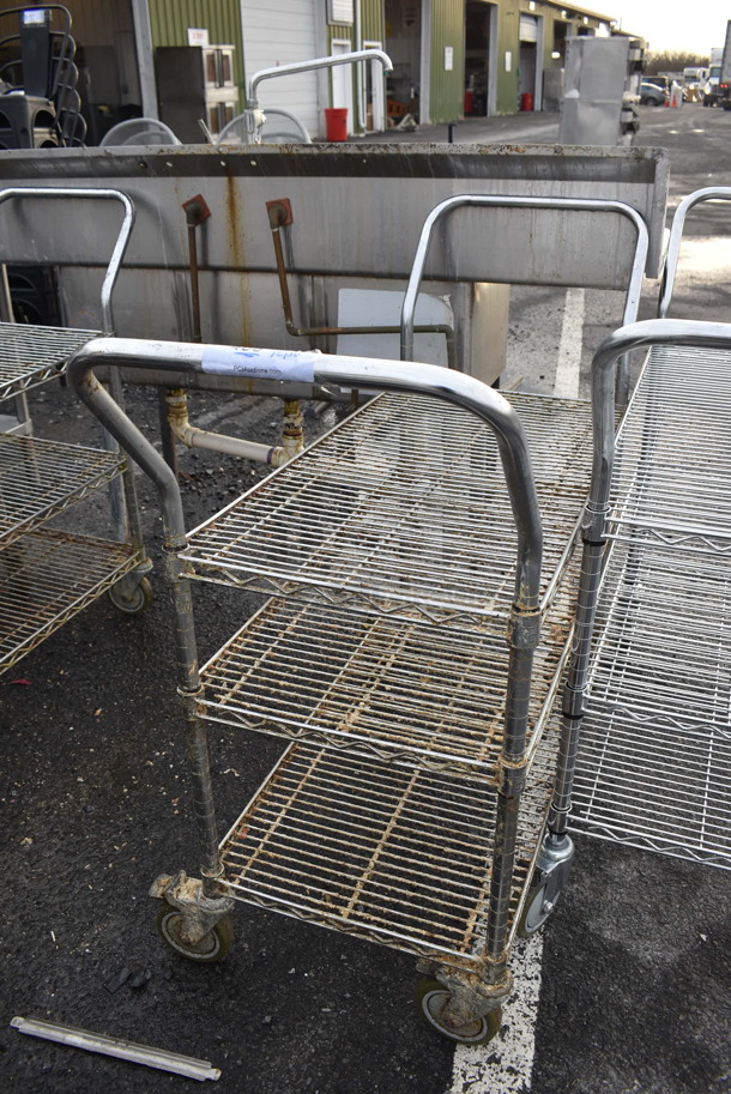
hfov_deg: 43.7
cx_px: 366
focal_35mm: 30
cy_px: 547
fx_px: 912
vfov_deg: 61.9
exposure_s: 1/160
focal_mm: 20
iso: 200
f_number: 5.6
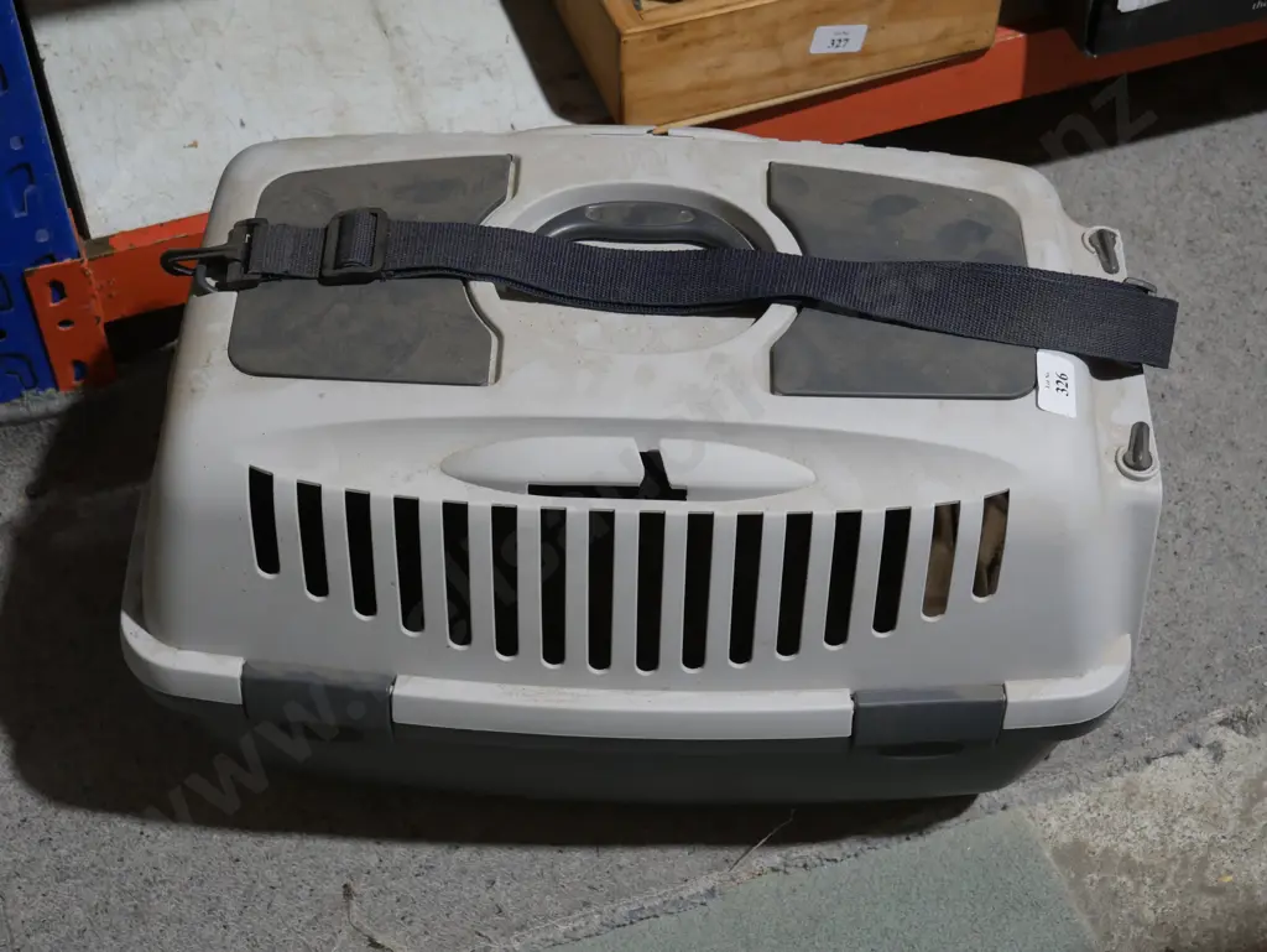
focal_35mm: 58
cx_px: 634
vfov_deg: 25.3
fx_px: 2124
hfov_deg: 33.2
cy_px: 476
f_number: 5.4
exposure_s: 1/60
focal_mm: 29
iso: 640
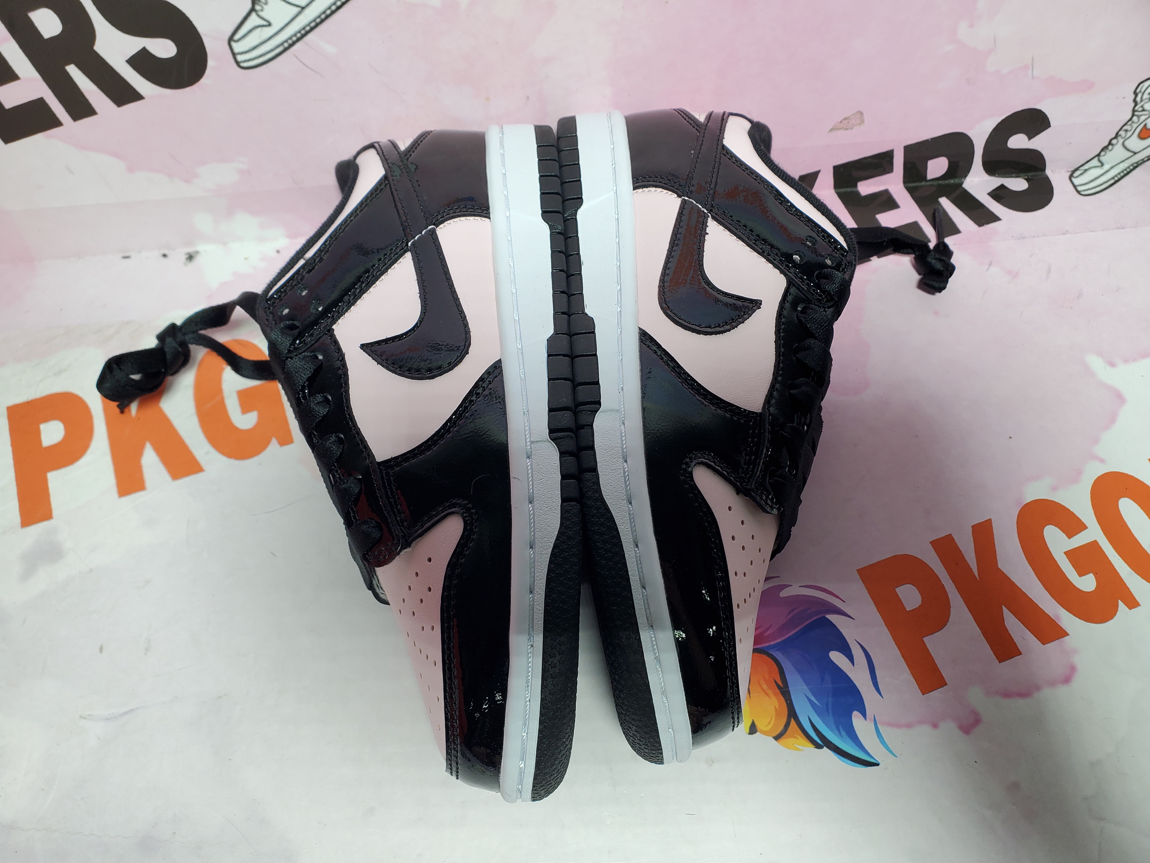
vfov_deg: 53.1
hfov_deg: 67.3
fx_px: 864
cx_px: 575
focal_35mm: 26
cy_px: 432
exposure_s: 1/186
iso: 50
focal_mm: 4.3
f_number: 2.4
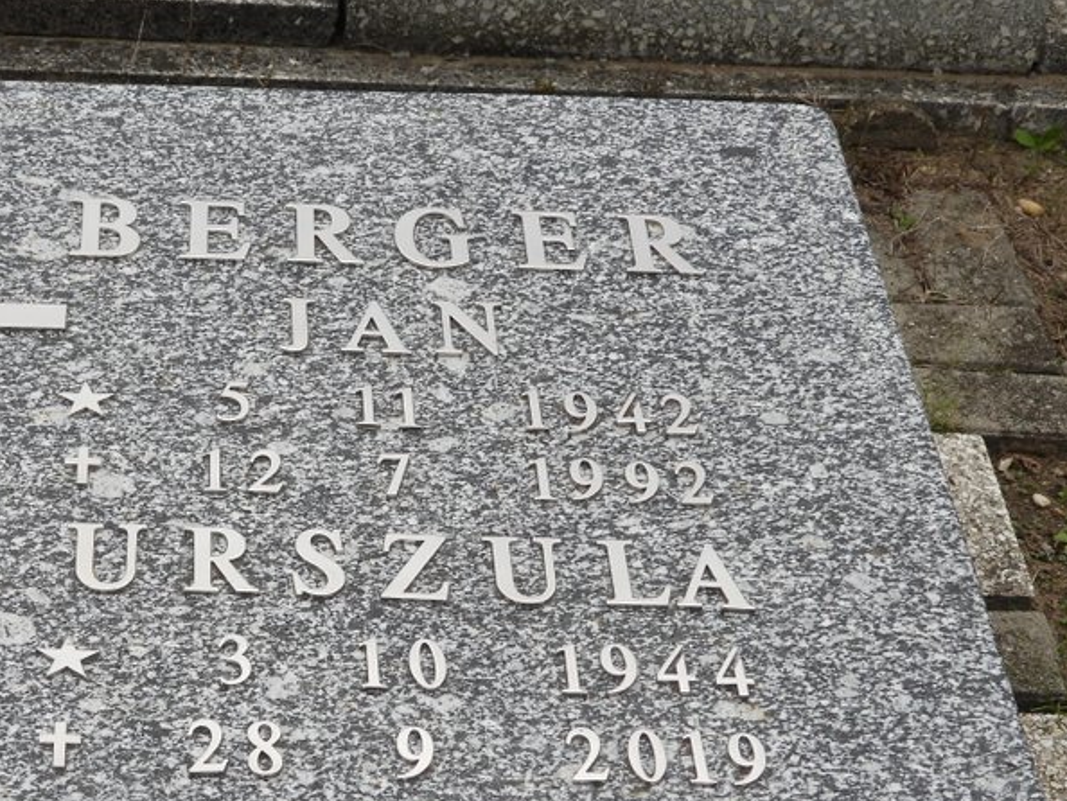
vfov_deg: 18.1
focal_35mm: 81
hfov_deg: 23.8
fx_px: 2498
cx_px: 241
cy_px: 625
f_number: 3.2
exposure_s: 1/500
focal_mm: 8.5
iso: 100
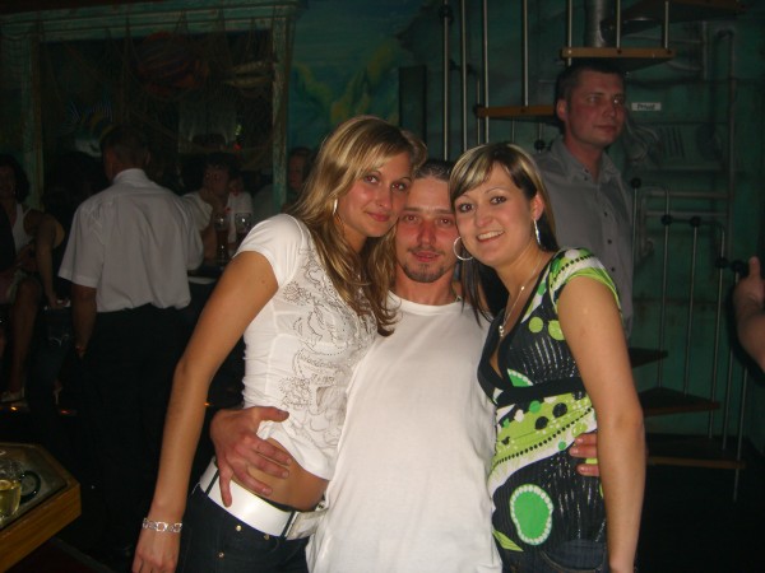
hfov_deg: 49.0
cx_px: 382
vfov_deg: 37.7
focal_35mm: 38
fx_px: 840
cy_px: 286
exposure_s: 1/60
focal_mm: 7.9
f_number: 2.8
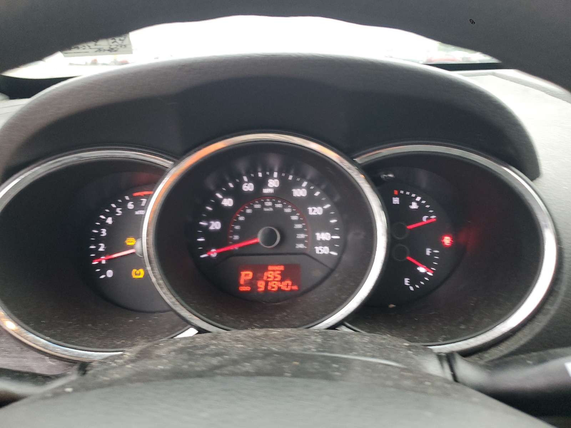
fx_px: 429
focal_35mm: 26
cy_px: 214
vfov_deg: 53.1
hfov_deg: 67.3
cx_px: 286
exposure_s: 1/60.2
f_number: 1.5
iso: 139
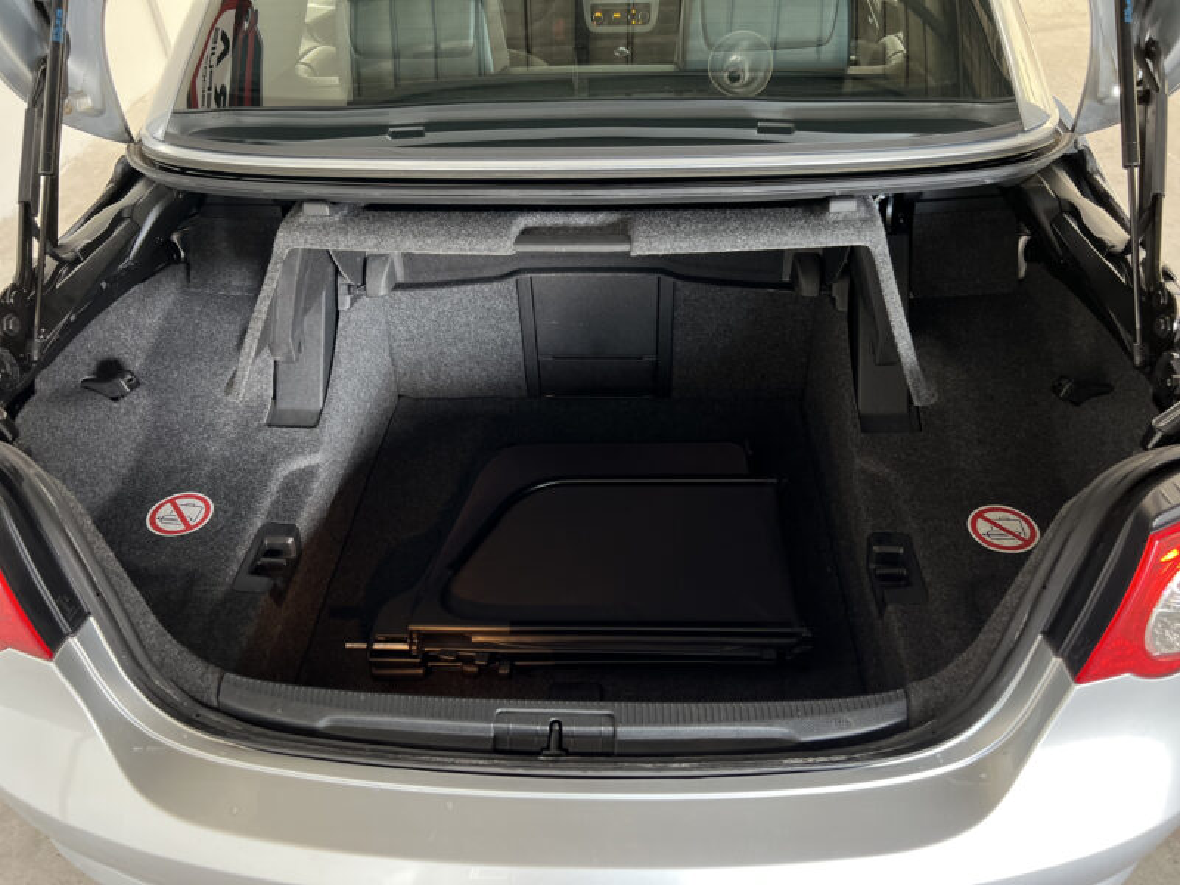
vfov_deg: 53.1
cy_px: 442
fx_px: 886
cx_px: 590
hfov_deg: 67.3
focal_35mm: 26
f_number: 1.5
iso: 125
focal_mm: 5.7
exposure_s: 1/75
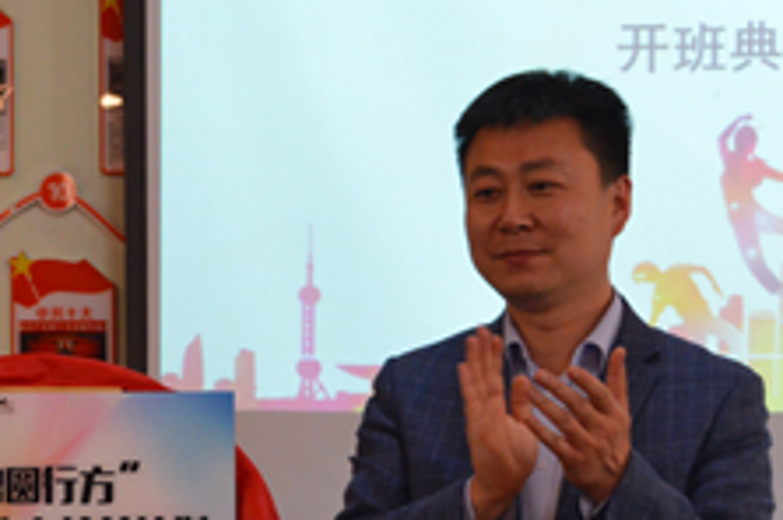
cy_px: 455
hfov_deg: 15.8
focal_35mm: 129
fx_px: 2802
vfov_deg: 10.5
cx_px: 123
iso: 1000
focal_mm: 30
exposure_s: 1/60
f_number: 4.5
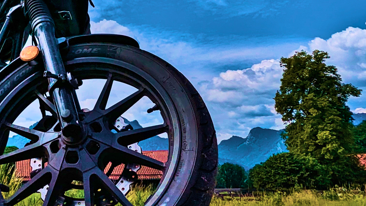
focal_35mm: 47
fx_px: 456
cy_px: -47
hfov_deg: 40.8
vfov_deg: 23.1
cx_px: 45
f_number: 2.2
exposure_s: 1/5814
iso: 52
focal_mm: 2.35
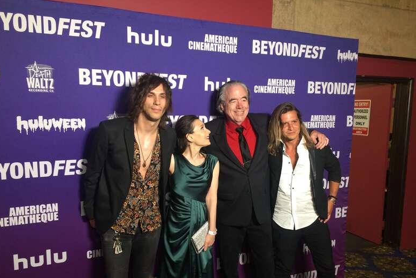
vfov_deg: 42.2
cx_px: 211
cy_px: 160
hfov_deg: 60.3
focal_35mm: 31
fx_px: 358
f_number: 2.2
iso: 80
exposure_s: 1/30
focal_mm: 4.15
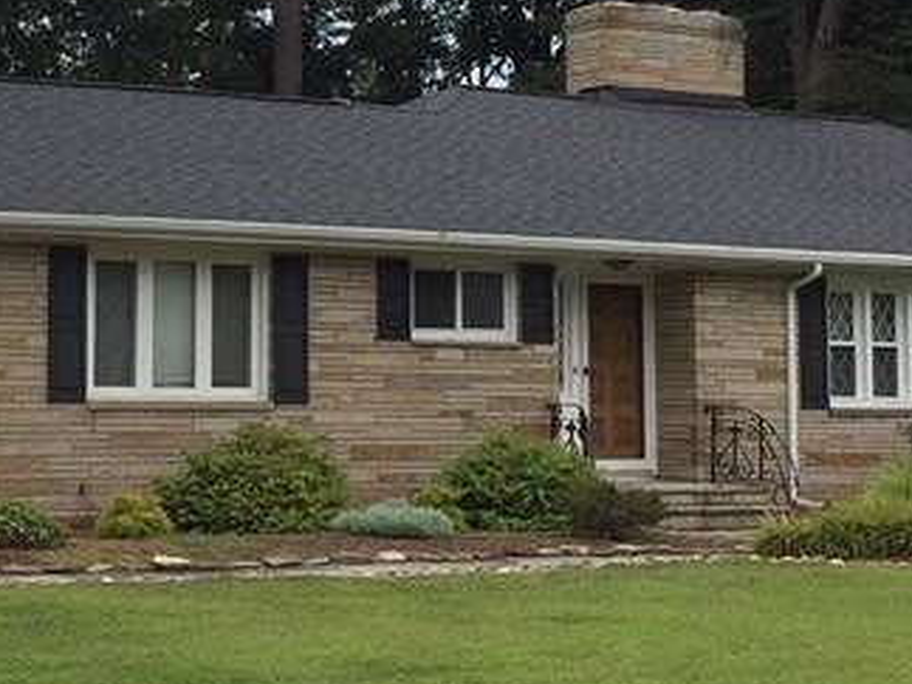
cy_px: 184
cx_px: 212
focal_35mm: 92
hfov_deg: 21.1
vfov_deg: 16.0
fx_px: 2423
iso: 32
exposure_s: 1/1522
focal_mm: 4.15
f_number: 2.2
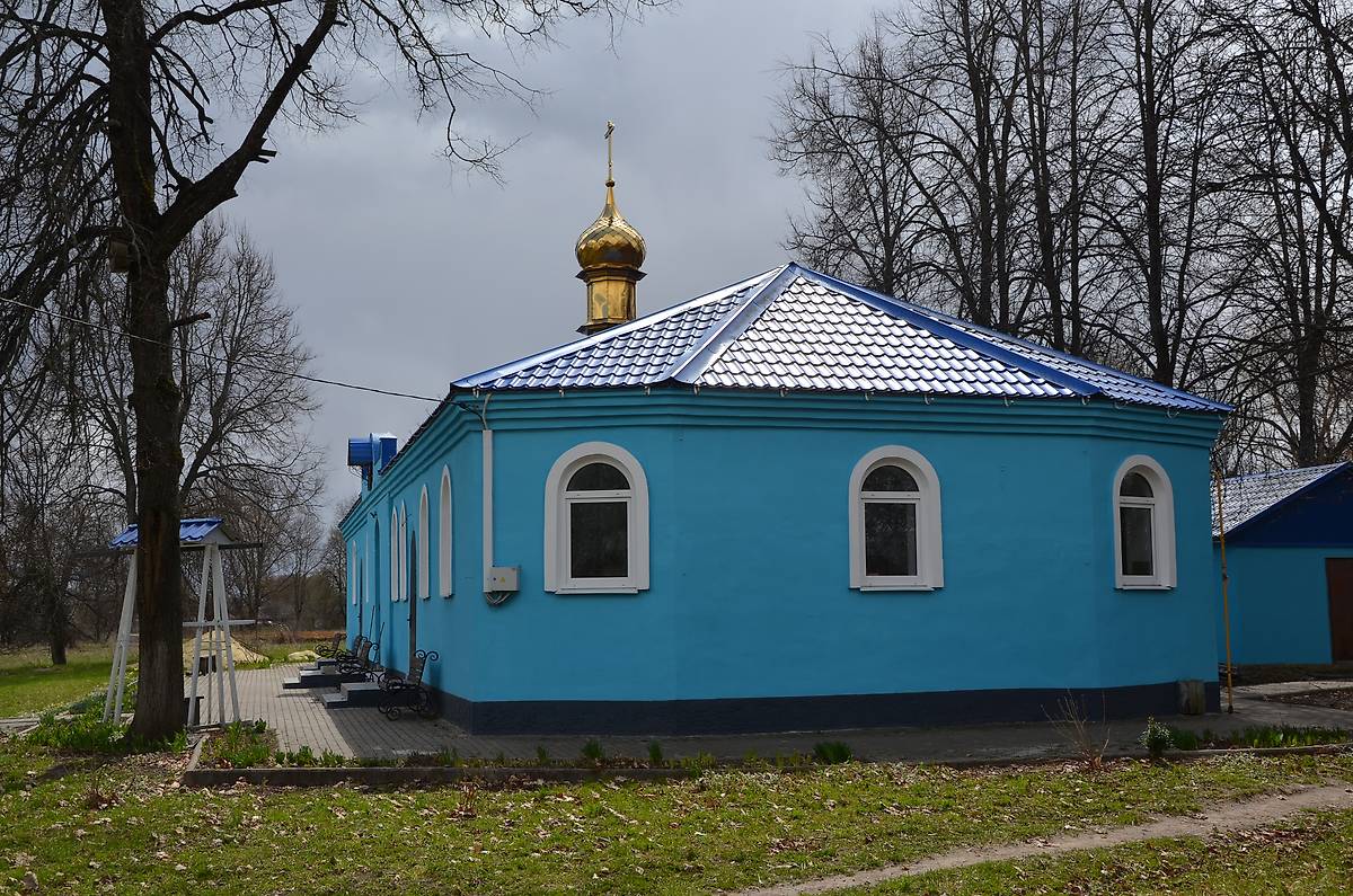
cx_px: 676
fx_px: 1407
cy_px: 448
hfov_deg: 51.4
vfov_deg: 35.3
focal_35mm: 38
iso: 100
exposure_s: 1/320
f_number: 9
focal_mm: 25
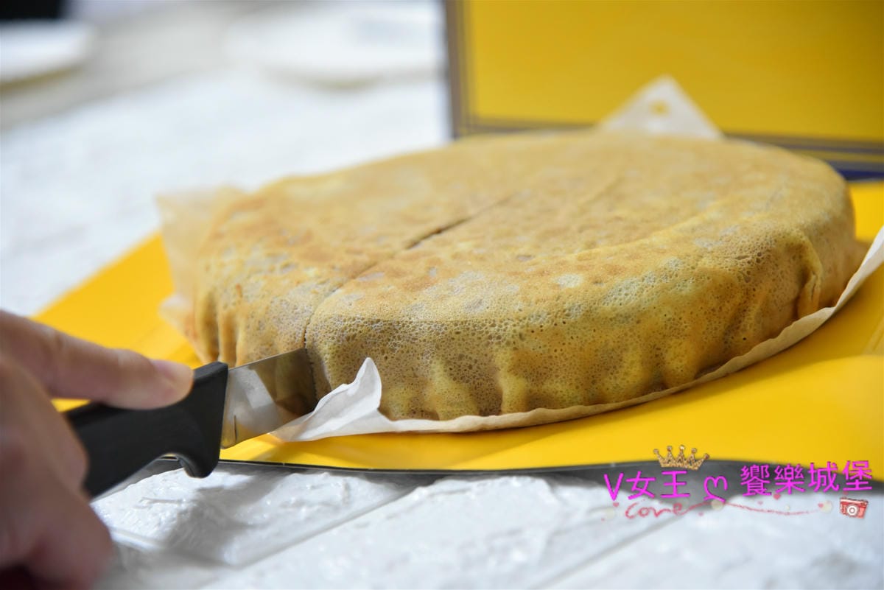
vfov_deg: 11.4
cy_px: 295
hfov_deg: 17.1
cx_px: 442
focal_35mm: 120
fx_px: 2948
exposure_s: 1/125
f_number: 4
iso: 2800
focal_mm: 120
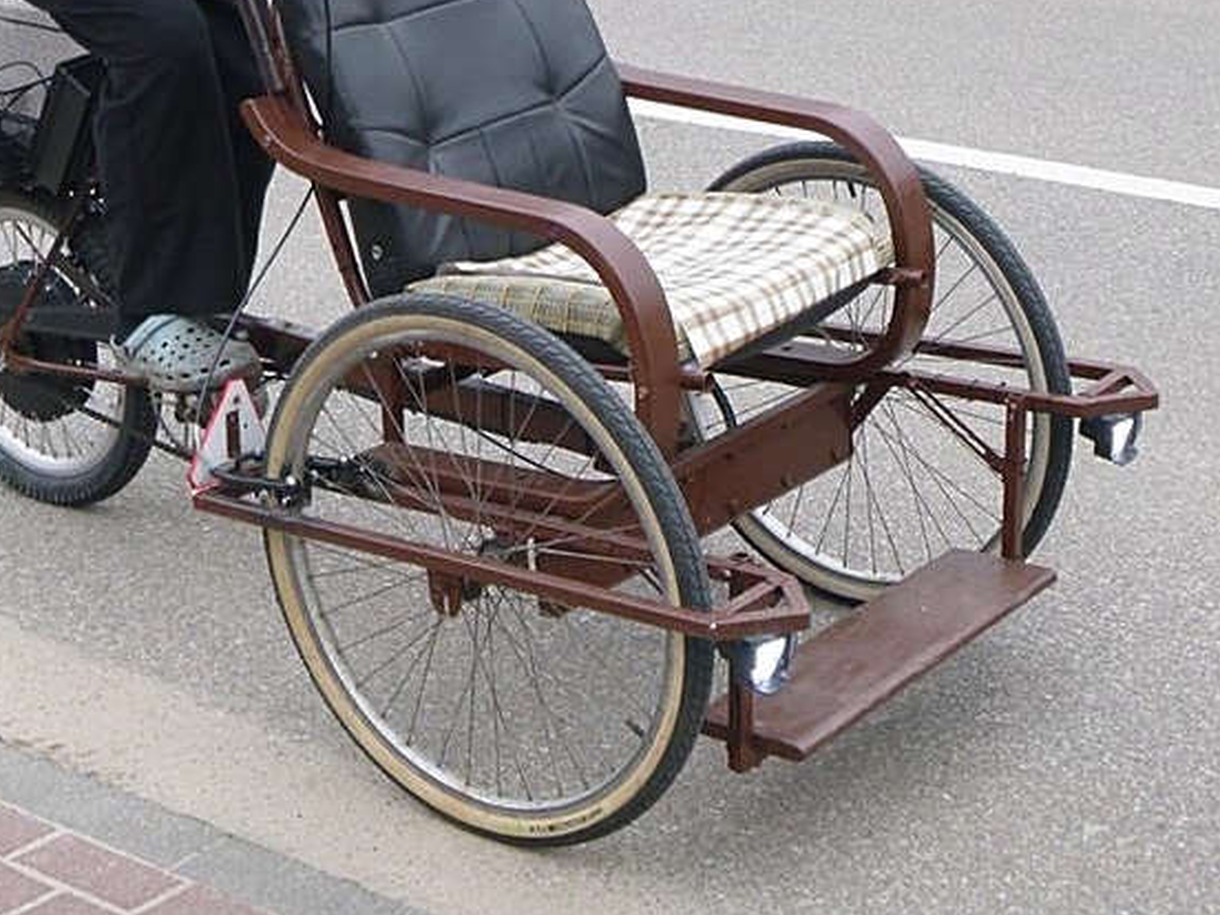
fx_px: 2960
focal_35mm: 84
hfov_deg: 23.3
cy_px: 22
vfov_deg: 17.2
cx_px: 526
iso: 160
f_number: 4.6
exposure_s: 1/80
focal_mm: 7.3
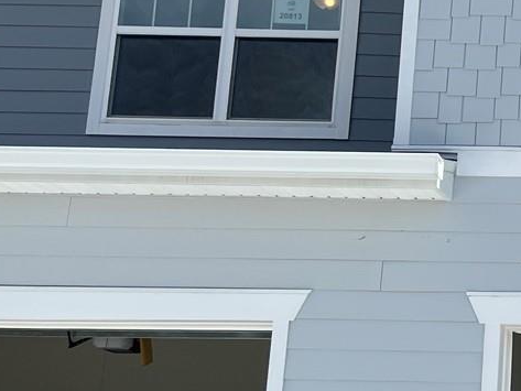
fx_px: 1325
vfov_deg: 16.8
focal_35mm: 88
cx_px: 833
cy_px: 232
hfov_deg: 18.9
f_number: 1.6
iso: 50
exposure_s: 1/4310
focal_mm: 5.1
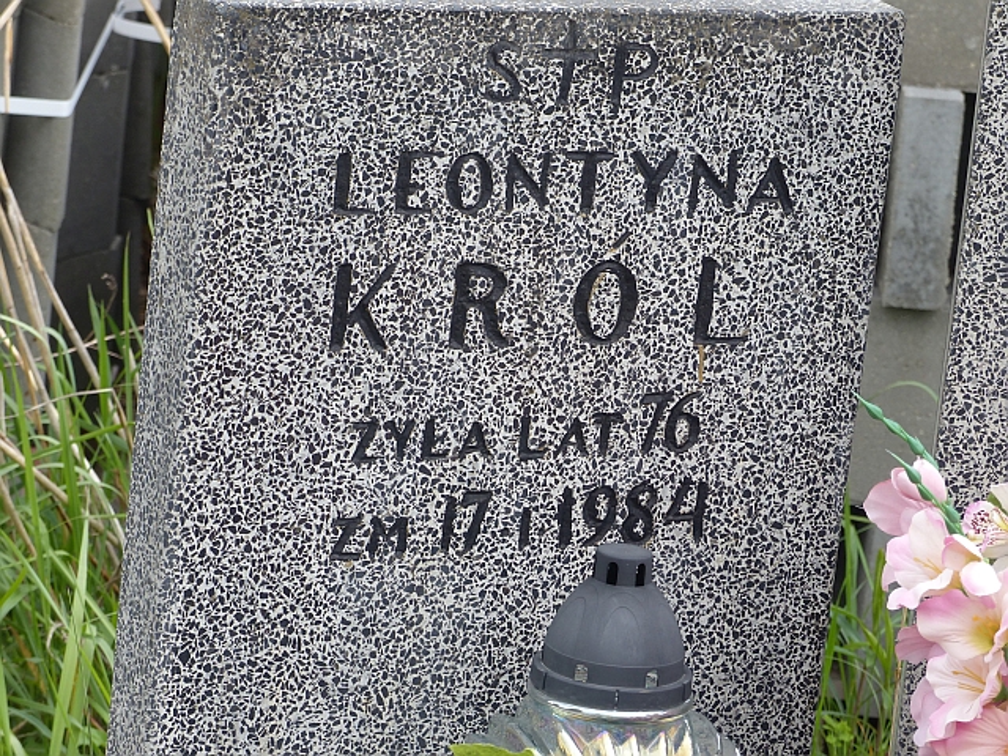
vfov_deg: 8.6
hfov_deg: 11.4
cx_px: 504
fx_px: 5038
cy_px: 378
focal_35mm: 173
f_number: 4
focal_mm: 31.1
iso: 100
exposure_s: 1/160
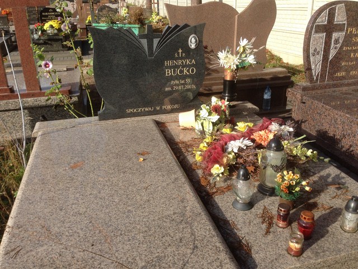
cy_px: 134
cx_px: 179
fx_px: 341
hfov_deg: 55.4
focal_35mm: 33
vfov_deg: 42.9
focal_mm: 4.12
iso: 50
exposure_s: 1/797
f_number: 2.4
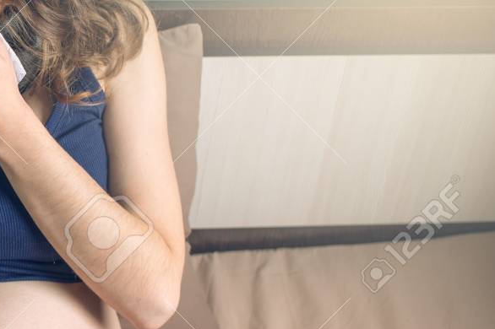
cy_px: 204
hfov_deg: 17.8
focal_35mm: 111
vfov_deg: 12.3
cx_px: -53
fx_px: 1525
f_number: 4.5
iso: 100
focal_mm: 50
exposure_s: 1/160
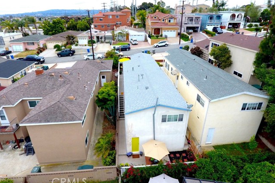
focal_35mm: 21
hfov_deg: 81.2
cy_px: 84
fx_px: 160
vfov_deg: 59.4
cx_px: 138
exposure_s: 1/629
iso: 100
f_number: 2.8
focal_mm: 3.61
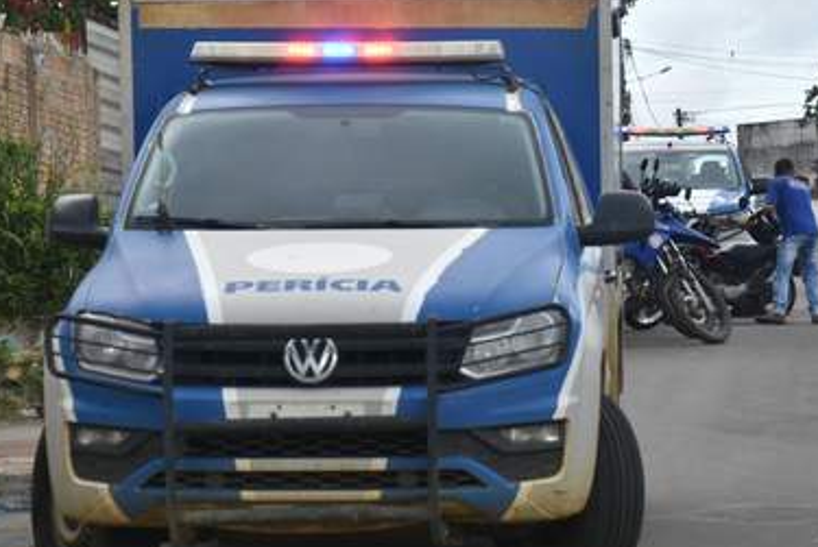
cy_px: 319
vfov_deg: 7.2
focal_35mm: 192
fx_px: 4368
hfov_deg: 10.7
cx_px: 454
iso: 360
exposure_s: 1/500
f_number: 8
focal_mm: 80
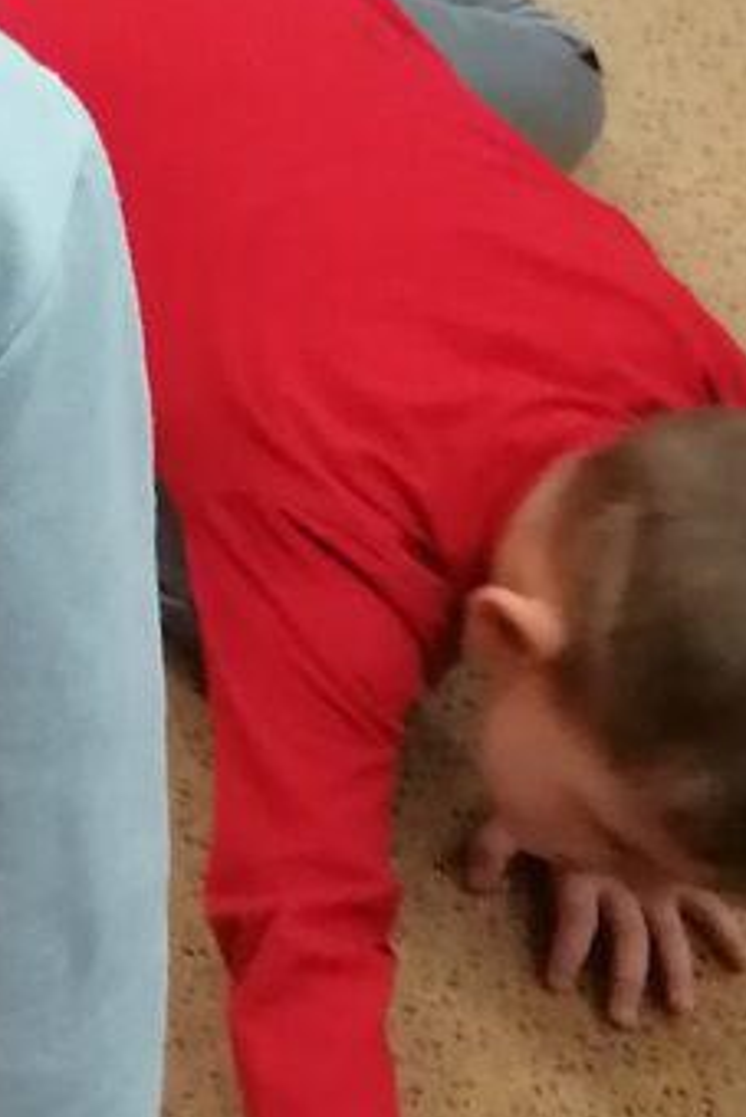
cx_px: -884
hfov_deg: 9.5
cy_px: -171
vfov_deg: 15.1
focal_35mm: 132
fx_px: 4099
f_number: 1.8
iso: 320
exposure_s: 1/100
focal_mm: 4.75
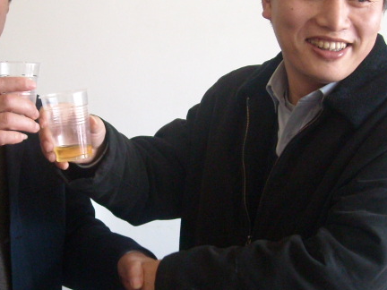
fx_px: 928
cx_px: 137
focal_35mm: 83
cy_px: 179
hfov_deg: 23.5
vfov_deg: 17.8
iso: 248
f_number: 2.8
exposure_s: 1/60
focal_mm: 5.7
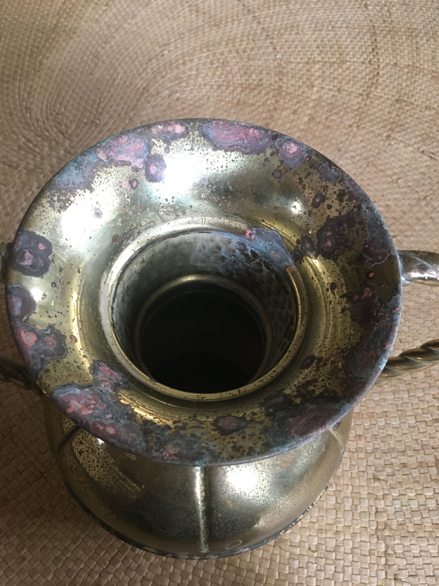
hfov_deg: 48.2
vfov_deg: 61.7
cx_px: 220
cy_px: 293
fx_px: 490
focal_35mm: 29
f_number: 2.2
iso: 200
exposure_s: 1/33
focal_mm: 4.15
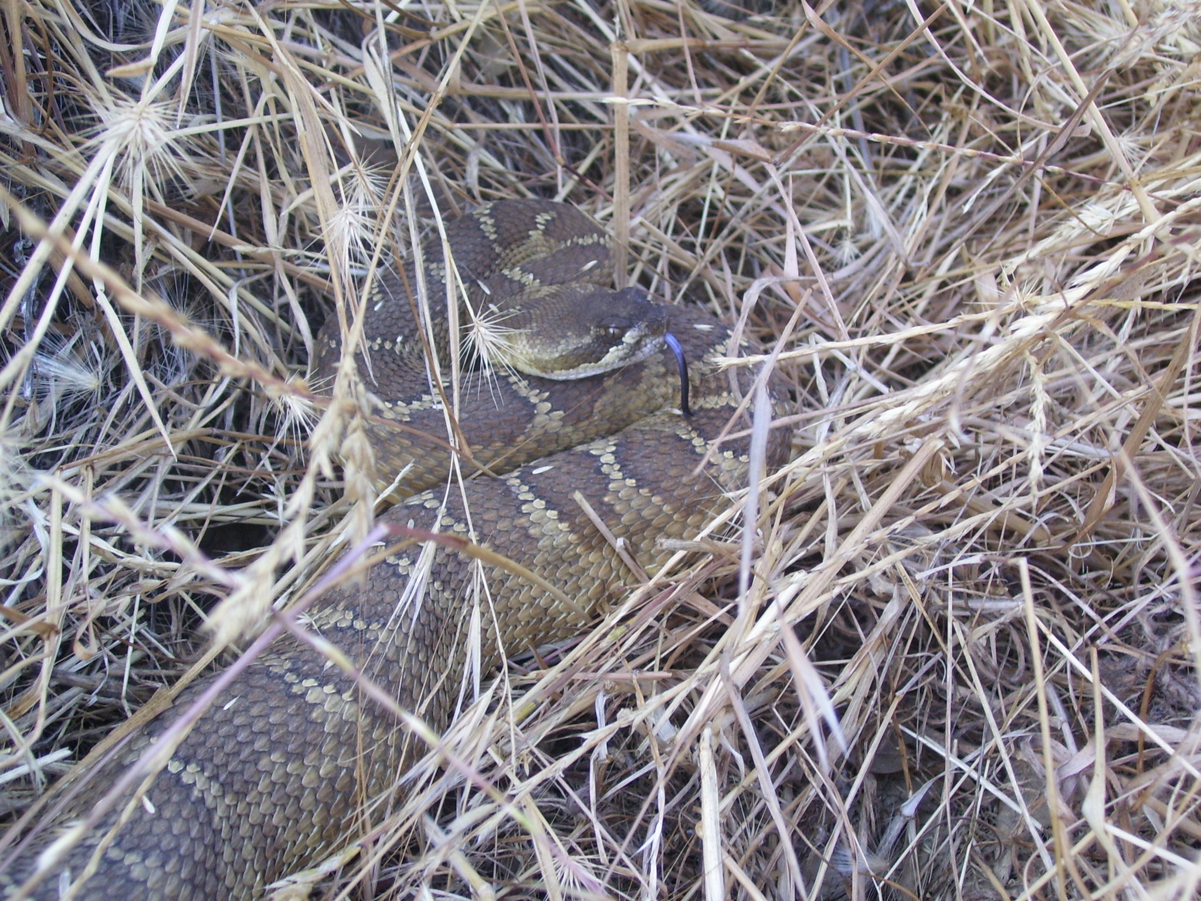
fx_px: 1978
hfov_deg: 33.8
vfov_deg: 25.7
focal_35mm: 57
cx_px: 600
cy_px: 450
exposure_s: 1/60
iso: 80
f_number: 3.4
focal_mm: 9.4
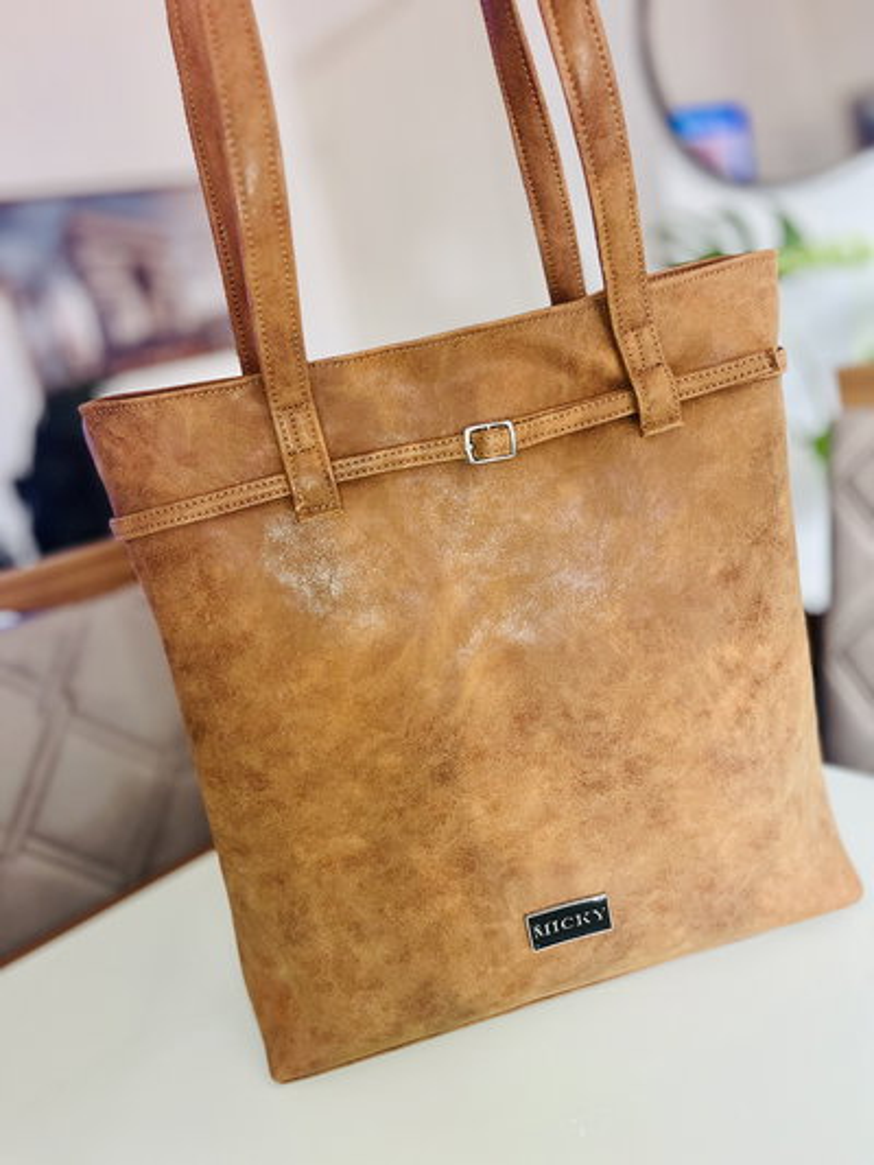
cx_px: 437
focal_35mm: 26
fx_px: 875
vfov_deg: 67.3
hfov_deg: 53.1
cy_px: 582
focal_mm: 5.1
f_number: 1.6
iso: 250
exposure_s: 1/60
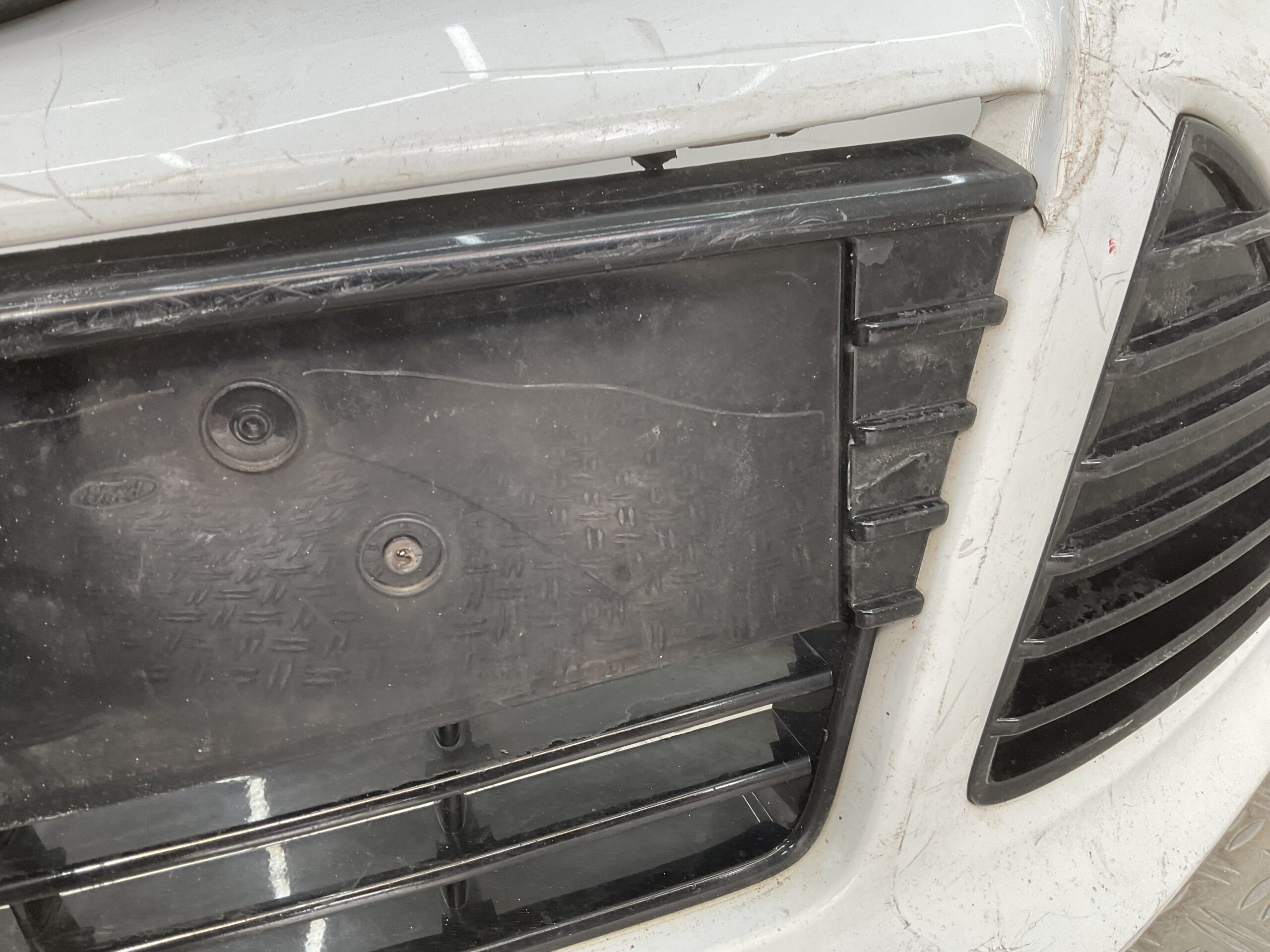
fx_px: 1064
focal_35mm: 29
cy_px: 476
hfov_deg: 61.7
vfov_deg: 48.2
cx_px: 635
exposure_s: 1/120
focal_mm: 3
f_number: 1.8
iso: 25
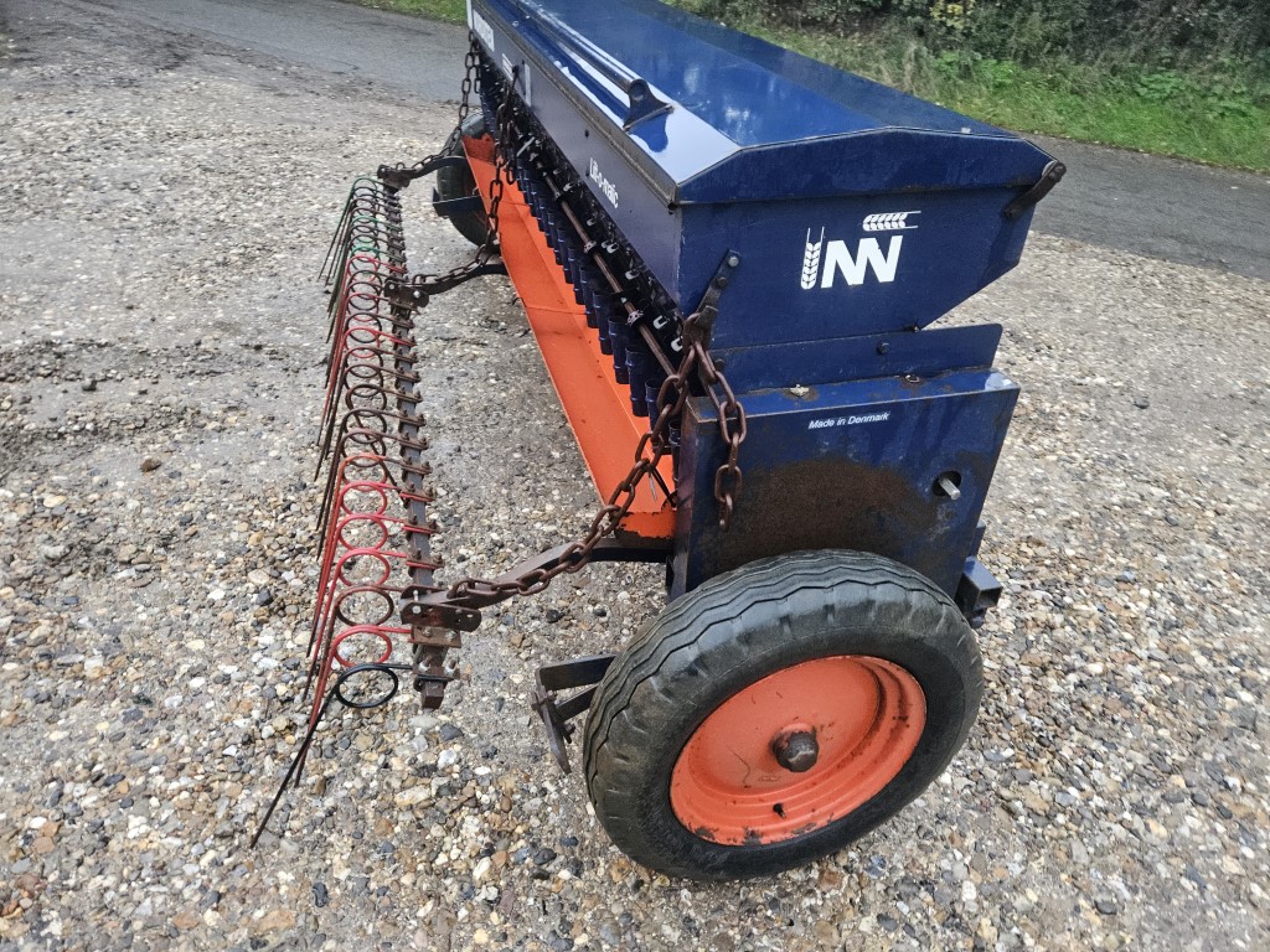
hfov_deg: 73.9
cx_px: 635
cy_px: 476
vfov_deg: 58.9
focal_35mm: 23
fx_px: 844
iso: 640
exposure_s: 1/200
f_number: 1.8
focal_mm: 5.4
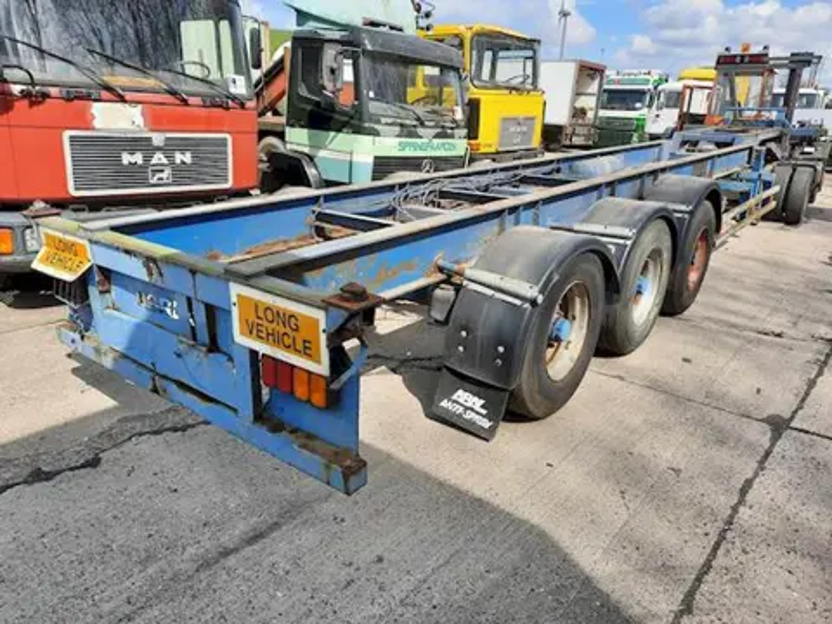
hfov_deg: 69.4
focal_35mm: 25
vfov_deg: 54.9
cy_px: 312
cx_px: 416
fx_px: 601
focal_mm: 4.6
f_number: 2
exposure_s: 1/506
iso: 32
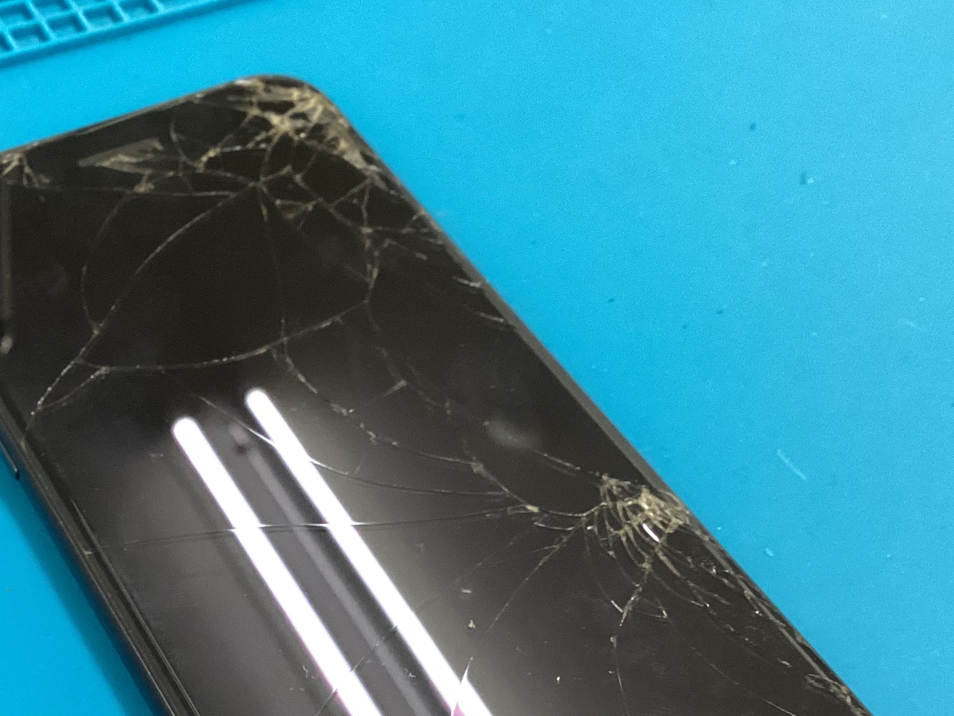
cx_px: 295
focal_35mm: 53
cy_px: 534
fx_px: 1461
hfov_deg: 35.7
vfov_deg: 27.2
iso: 160
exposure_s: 1/50
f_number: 2.4
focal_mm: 3.3
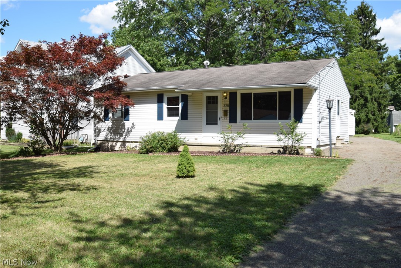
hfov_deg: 57.2
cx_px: 200
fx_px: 368
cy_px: 134
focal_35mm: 33
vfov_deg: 40.0
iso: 400
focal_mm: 22
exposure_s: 1/400
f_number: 10
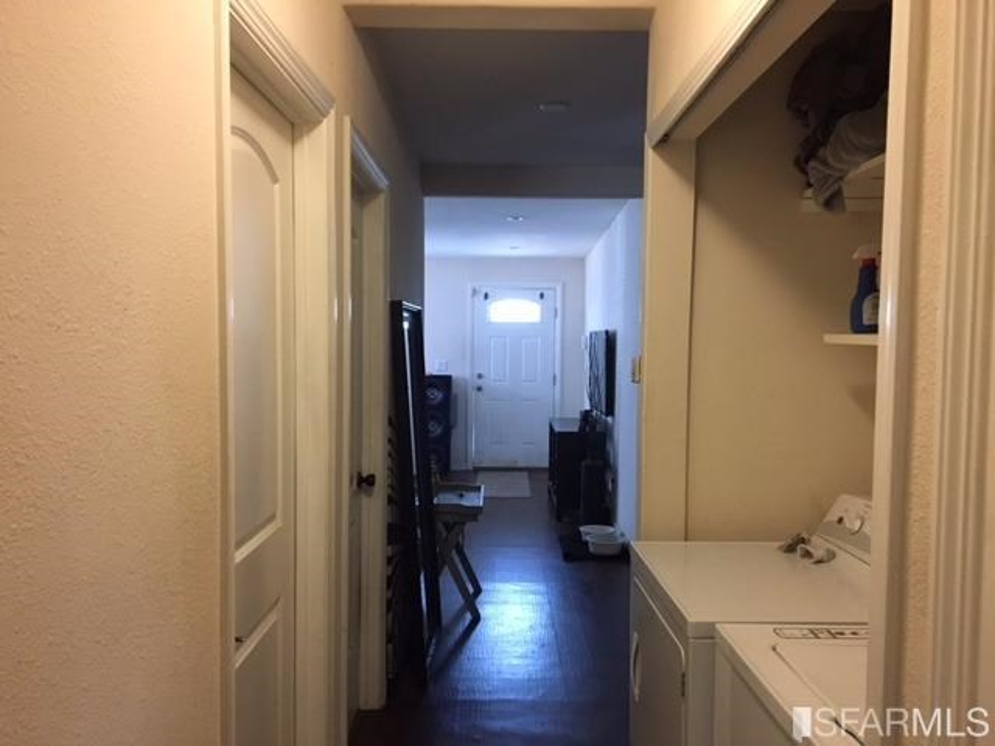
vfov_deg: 48.2
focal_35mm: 29
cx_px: 498
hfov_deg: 61.7
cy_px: 373
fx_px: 834
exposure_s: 1/30
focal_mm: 4.15
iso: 200
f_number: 2.2
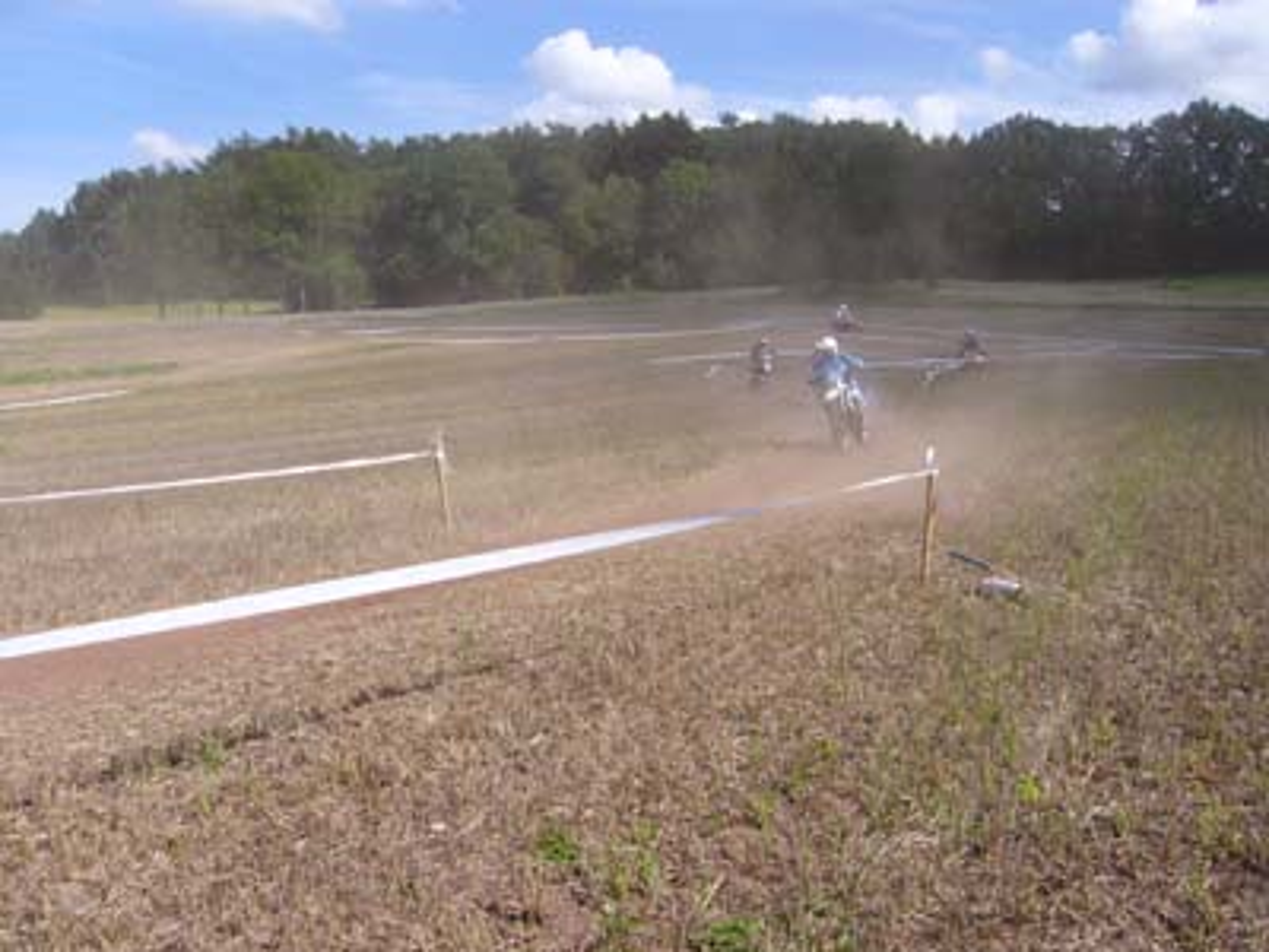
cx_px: 634
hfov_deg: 52.6
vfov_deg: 40.7
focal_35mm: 35
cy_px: 476
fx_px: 1283
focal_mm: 5.8
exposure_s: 1/500
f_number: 5.6
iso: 100
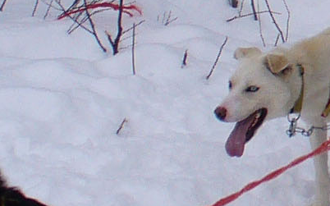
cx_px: 610
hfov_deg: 8.1
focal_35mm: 250
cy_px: -140
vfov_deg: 5.2
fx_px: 2248
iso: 80
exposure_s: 1/250
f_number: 5.6
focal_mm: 6.1
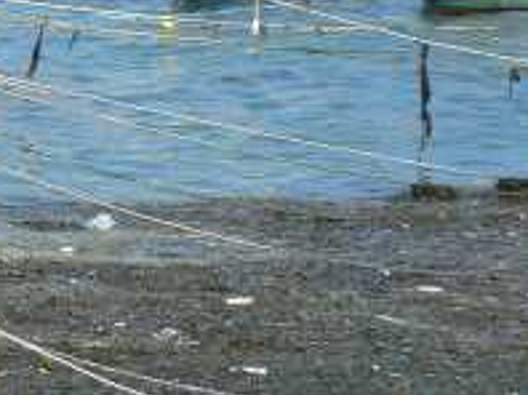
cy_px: -196
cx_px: -669
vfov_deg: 5.1
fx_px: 4372
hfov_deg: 6.6
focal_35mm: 287
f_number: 6.3
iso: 80
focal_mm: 10.5
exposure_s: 1/500
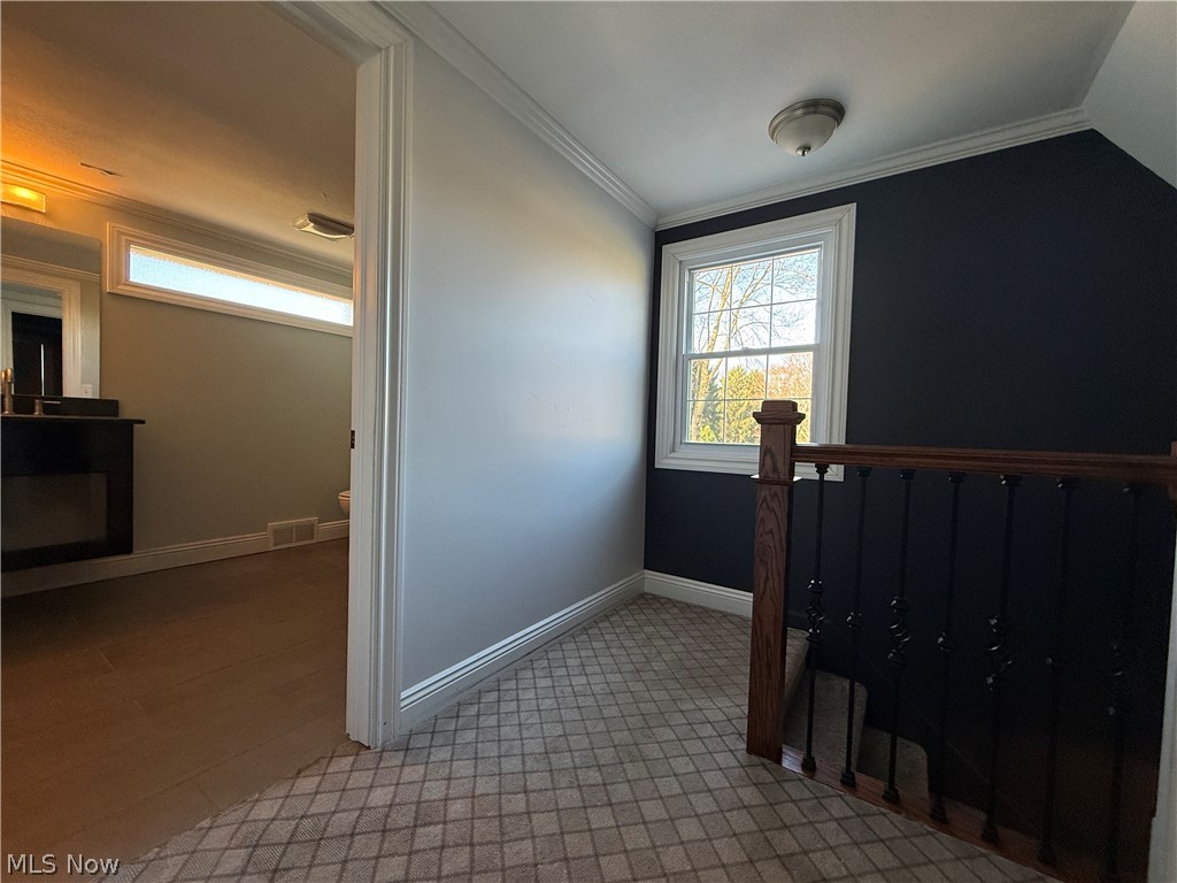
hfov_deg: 102.1
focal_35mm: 14
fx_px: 476
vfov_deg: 85.7
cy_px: 442
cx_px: 588
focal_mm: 2.22
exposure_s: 1/120
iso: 200
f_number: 2.2
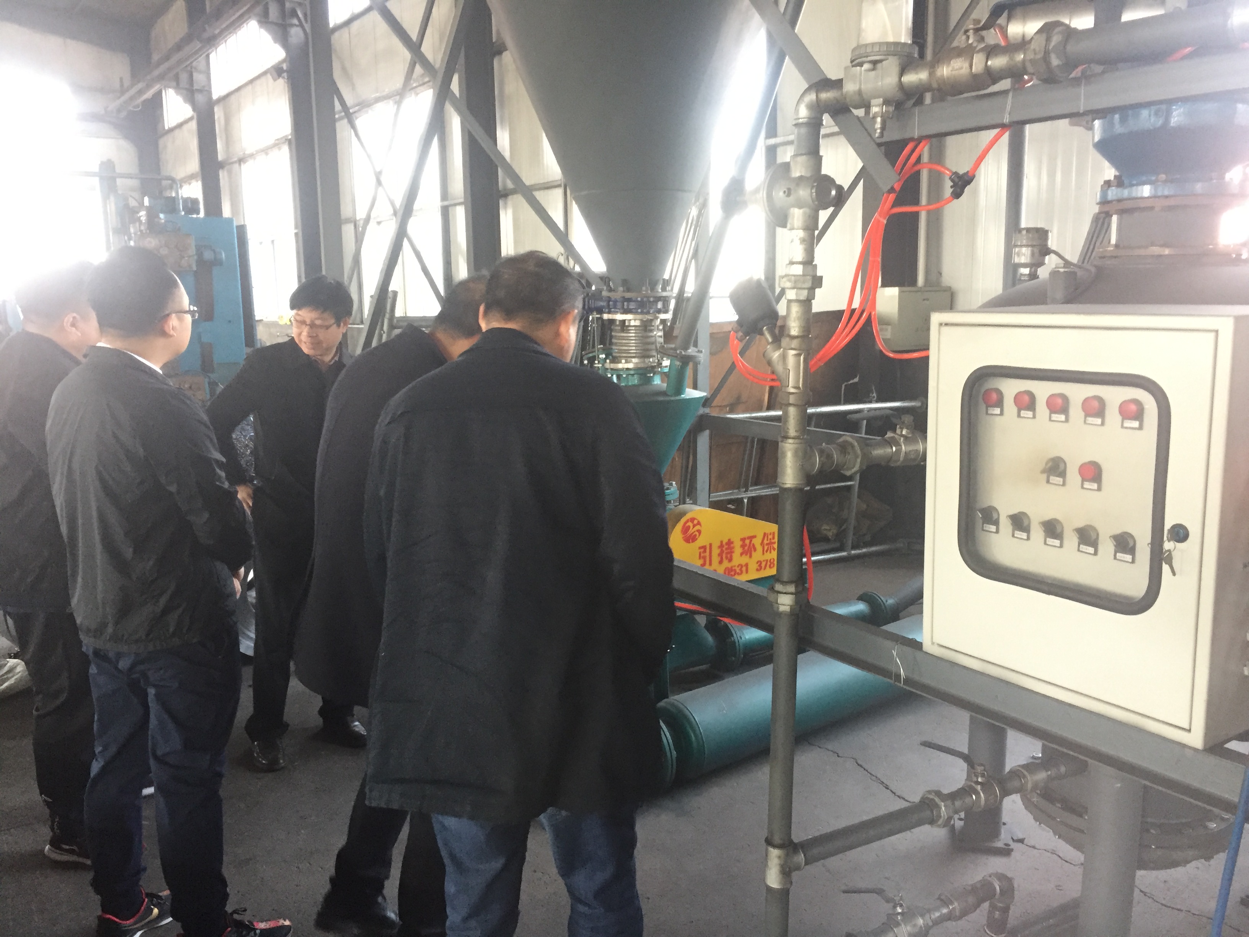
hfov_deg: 61.7
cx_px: 624
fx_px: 1046
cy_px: 468
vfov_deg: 48.2
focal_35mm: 29
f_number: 2.2
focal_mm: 4.15
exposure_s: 1/33
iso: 250
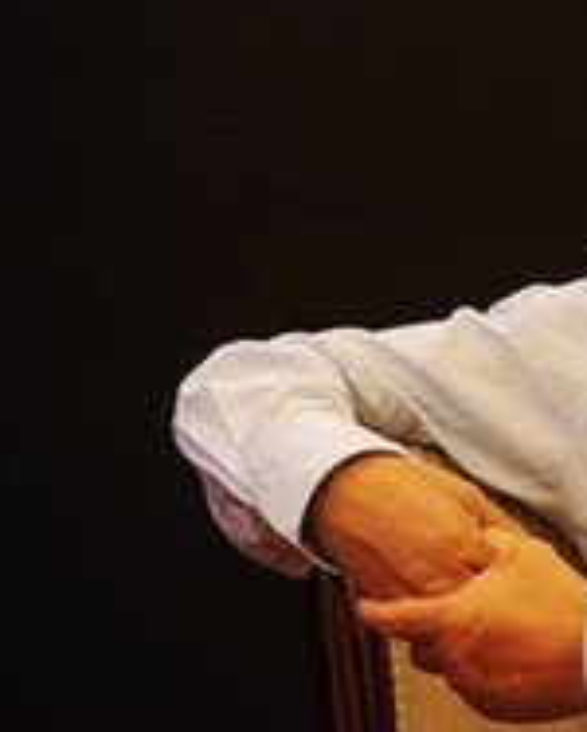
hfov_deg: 5.2
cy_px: 274
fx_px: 6374
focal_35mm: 294
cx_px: 753
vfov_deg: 6.6
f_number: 2.8
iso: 360
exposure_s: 1/50
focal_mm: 150
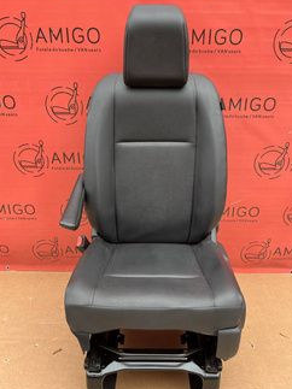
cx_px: 153
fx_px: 326
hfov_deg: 48.2
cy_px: 206
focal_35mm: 29
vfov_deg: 61.6
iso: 40
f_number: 1.6
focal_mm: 5.1
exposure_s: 1/122
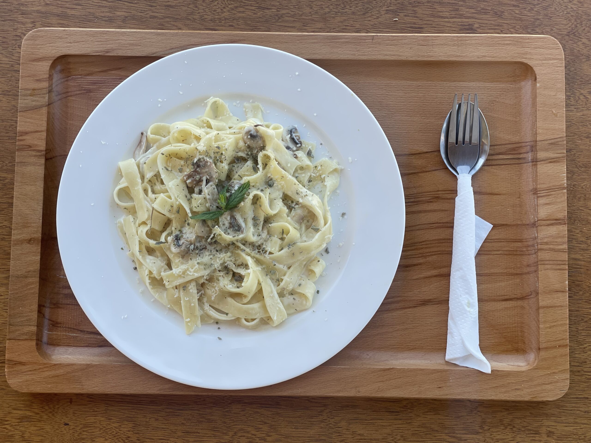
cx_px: 296
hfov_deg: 36.8
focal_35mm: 52
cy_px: 222
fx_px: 888
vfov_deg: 28.0
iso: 32
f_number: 2
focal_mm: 6
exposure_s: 1/396
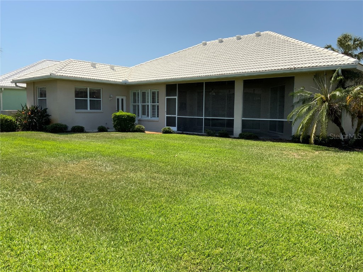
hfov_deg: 61.7
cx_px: 182
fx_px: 304
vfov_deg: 48.2
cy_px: 136
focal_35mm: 29
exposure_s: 1/2427
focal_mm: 3
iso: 20
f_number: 1.8
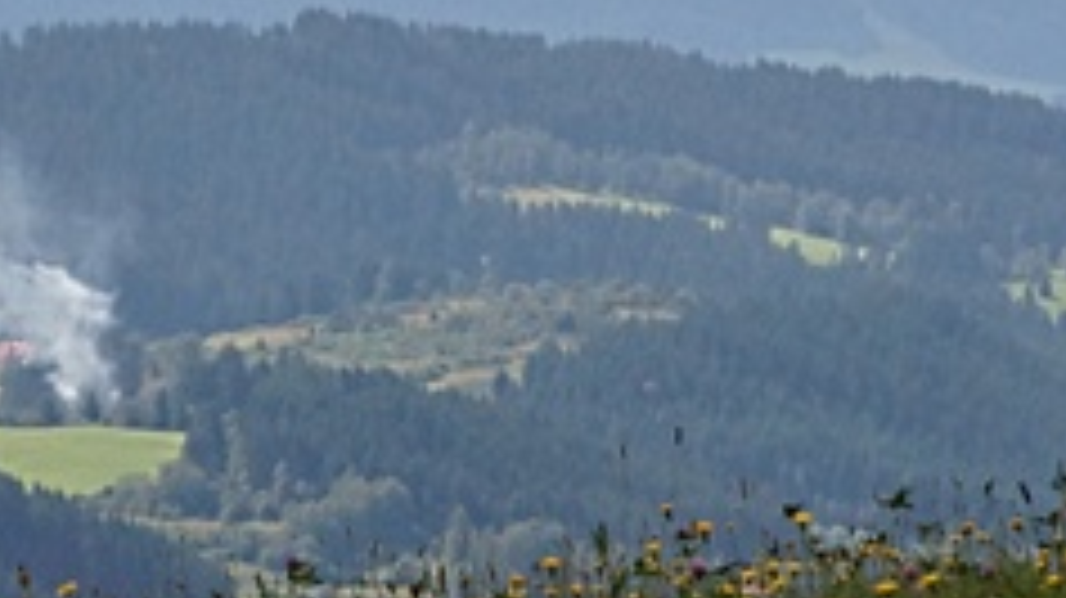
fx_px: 15001
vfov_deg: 2.3
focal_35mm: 531
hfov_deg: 4.1
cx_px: 67
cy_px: 180
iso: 800
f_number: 36
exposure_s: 1/125
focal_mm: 100
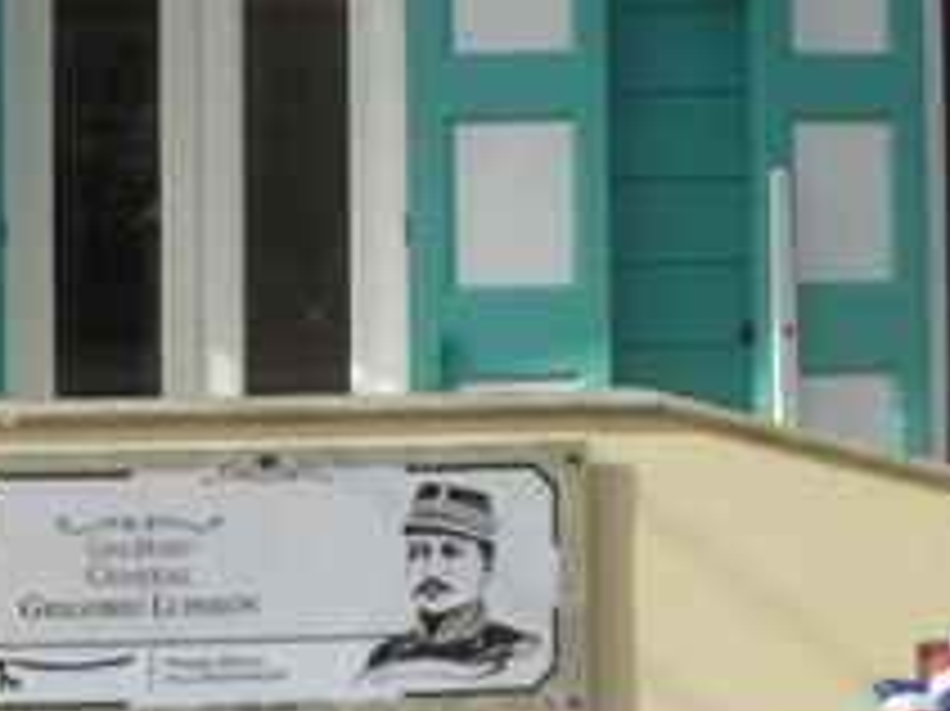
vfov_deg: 18.6
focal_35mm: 79
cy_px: 248
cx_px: 261
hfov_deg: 24.5
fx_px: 2167
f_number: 3.3
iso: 80
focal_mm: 4.9
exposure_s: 1/750
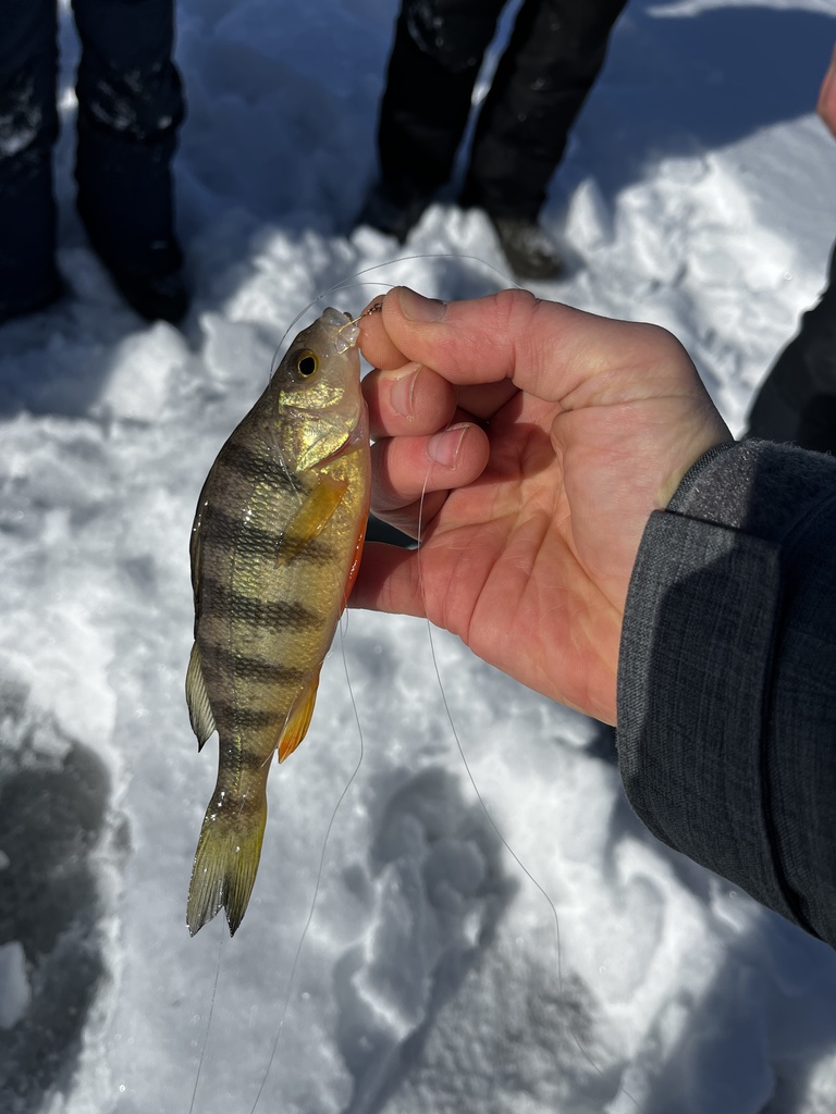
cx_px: 418
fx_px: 837
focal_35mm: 26
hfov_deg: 53.1
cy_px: 557
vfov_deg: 67.3
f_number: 1.6
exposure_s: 1/11905
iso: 50
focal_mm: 5.1
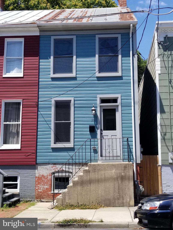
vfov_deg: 67.3
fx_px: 173
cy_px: 115
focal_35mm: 26
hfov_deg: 53.1
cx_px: 86
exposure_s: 1/2433
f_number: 1.7
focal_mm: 4.25
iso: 50
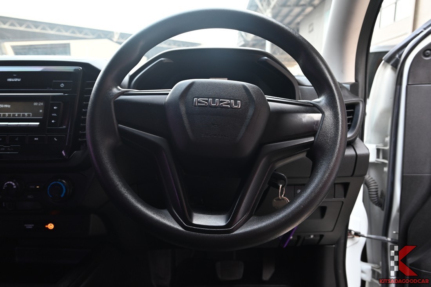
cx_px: 216
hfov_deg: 73.7
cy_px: 144
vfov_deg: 53.2
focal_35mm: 24
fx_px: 287
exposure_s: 1/30
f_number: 6.7
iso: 560
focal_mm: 24
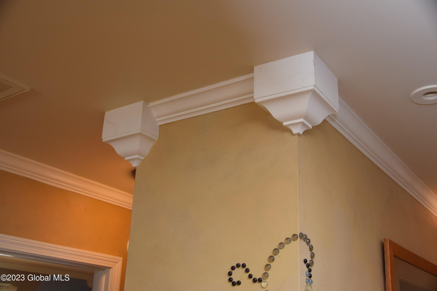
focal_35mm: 40
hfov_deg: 47.9
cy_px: 146
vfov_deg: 33.0
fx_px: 492
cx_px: 218
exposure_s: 1/80
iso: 800
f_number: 4.5
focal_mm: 27
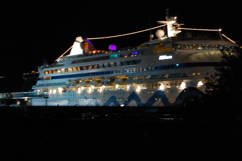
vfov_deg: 14.5
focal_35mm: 94
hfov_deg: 21.7
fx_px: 631
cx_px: 152
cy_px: 79
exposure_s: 1/4
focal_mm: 46
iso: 1600
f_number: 5.3
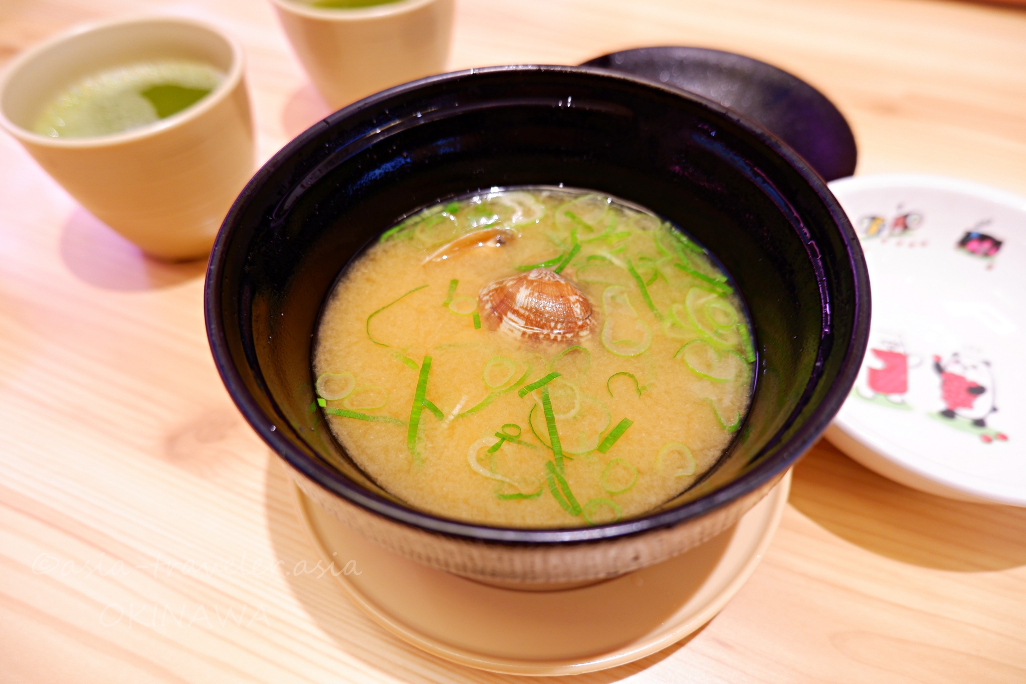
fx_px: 655
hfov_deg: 76.1
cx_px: 513
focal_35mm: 23
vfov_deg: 55.1
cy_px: 342
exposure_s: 1/34
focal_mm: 15
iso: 250
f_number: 3.5
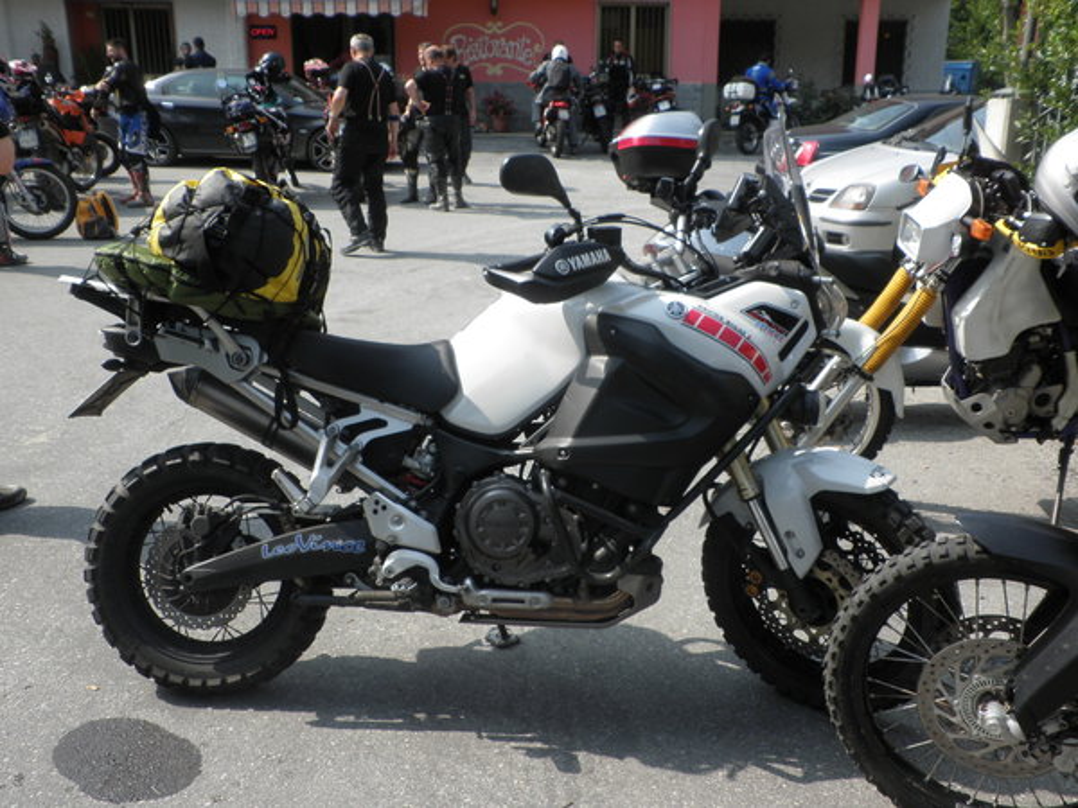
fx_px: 1121
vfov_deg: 39.7
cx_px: 539
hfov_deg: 51.4
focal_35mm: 36
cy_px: 404
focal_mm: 6.3
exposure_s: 1/160
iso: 64
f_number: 5.6
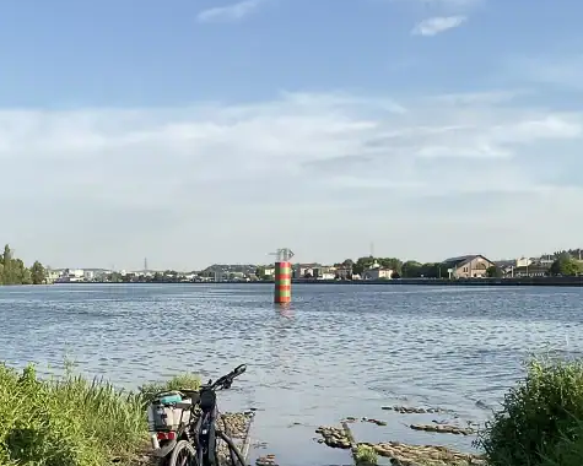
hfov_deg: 30.8
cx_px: 211
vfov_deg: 24.9
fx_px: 1053
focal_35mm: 61
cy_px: 311
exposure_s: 1/1534
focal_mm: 3
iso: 16
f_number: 1.8
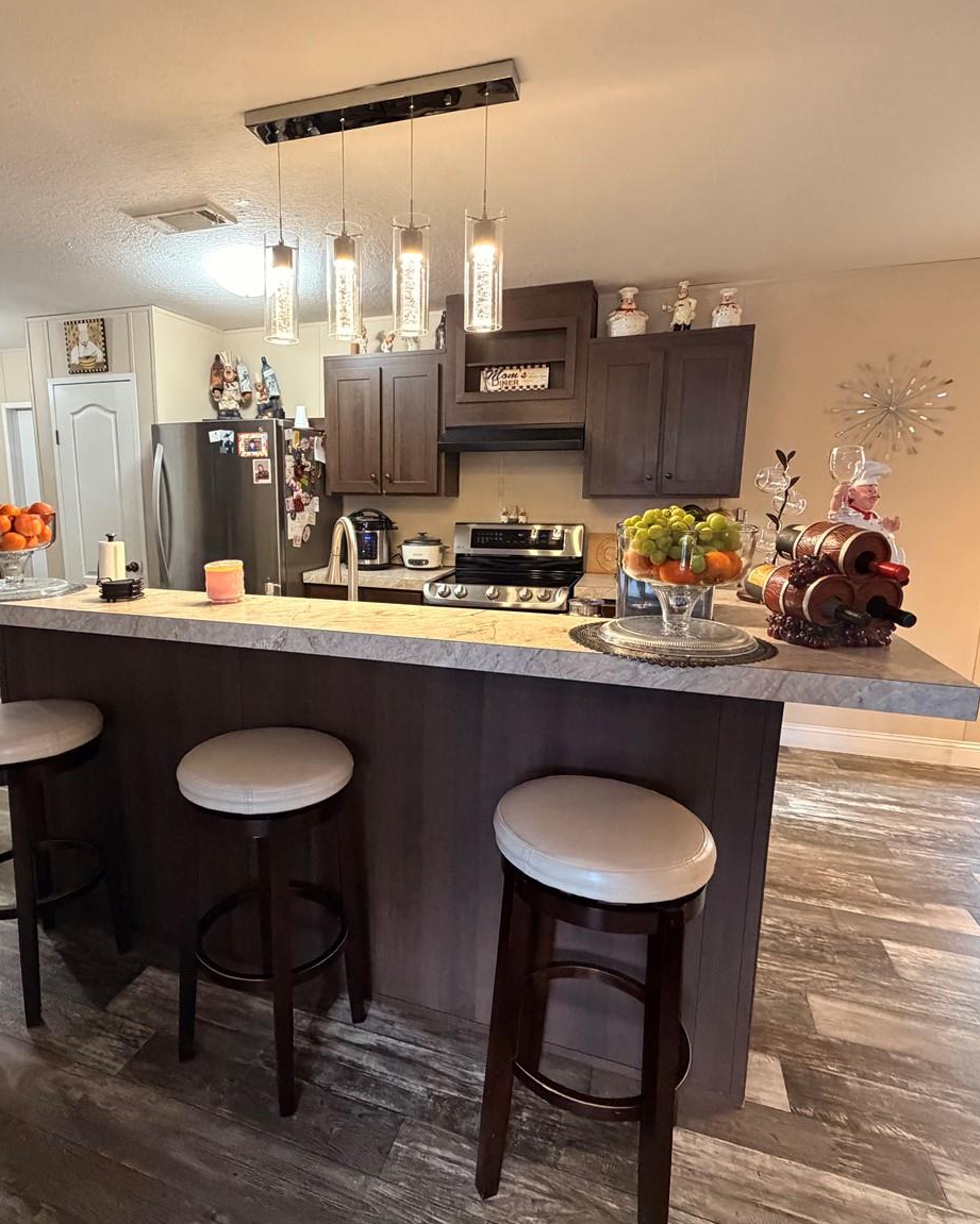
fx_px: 689
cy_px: 602
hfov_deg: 70.3
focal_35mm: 19
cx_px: 405
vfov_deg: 83.3
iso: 800
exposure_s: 1/60
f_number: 2.2
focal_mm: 2.22
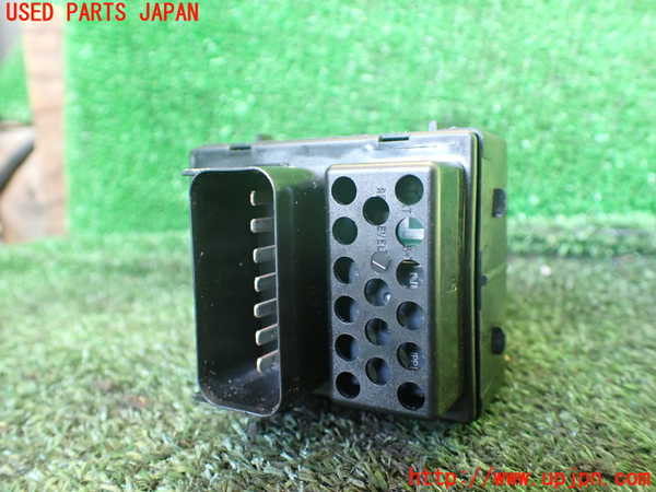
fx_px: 569
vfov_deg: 46.8
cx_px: 328
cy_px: 246
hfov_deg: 60.0
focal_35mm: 30
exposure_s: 1/60
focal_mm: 5.4
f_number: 2.3
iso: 800
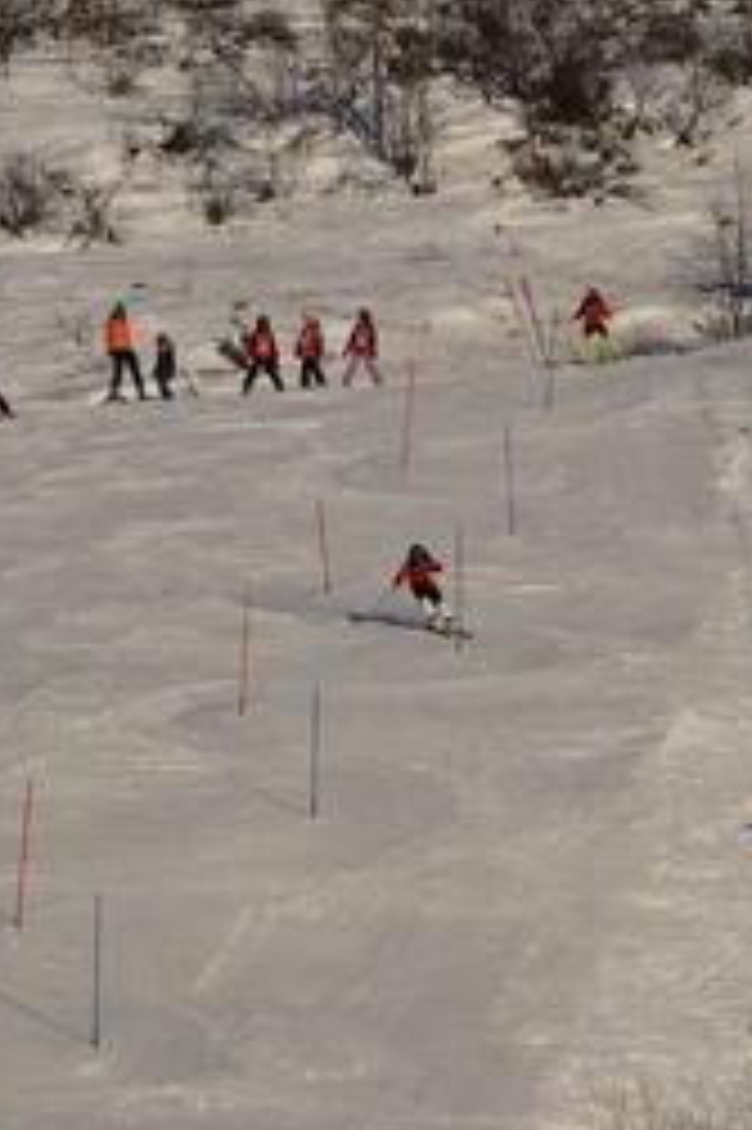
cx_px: 207
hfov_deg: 3.0
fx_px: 14150
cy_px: 362
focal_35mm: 451
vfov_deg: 4.6
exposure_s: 1/2000
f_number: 4.5
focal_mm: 180
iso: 100
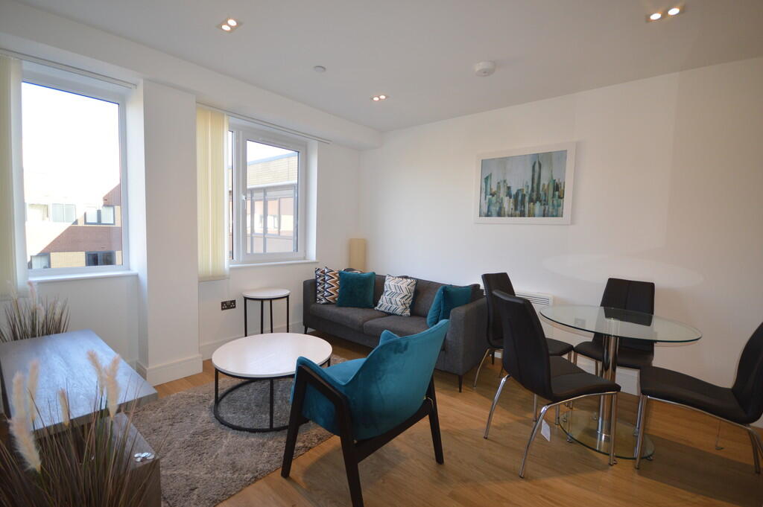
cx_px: 382
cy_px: 254
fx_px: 318
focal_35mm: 15
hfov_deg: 100.4
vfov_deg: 77.2
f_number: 4
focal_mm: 10
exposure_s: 1/125
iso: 400
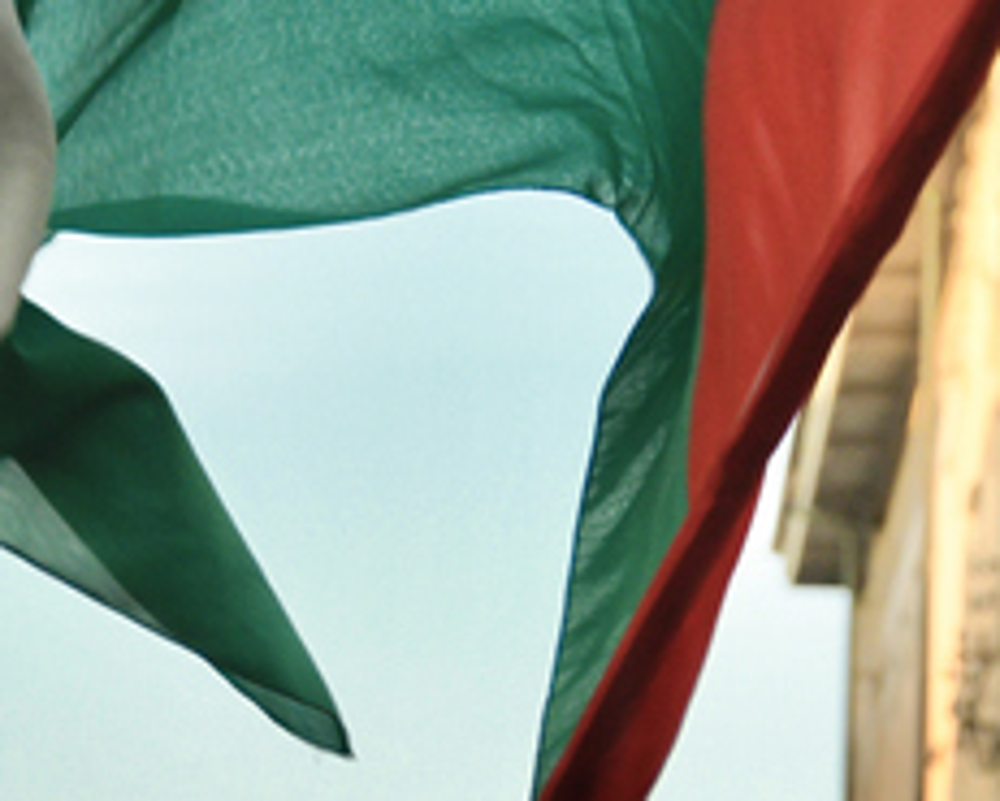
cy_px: 141
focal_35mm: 291
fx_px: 8616
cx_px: 628
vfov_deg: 5.3
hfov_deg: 6.6
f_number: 5.6
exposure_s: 1/320
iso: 800
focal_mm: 66
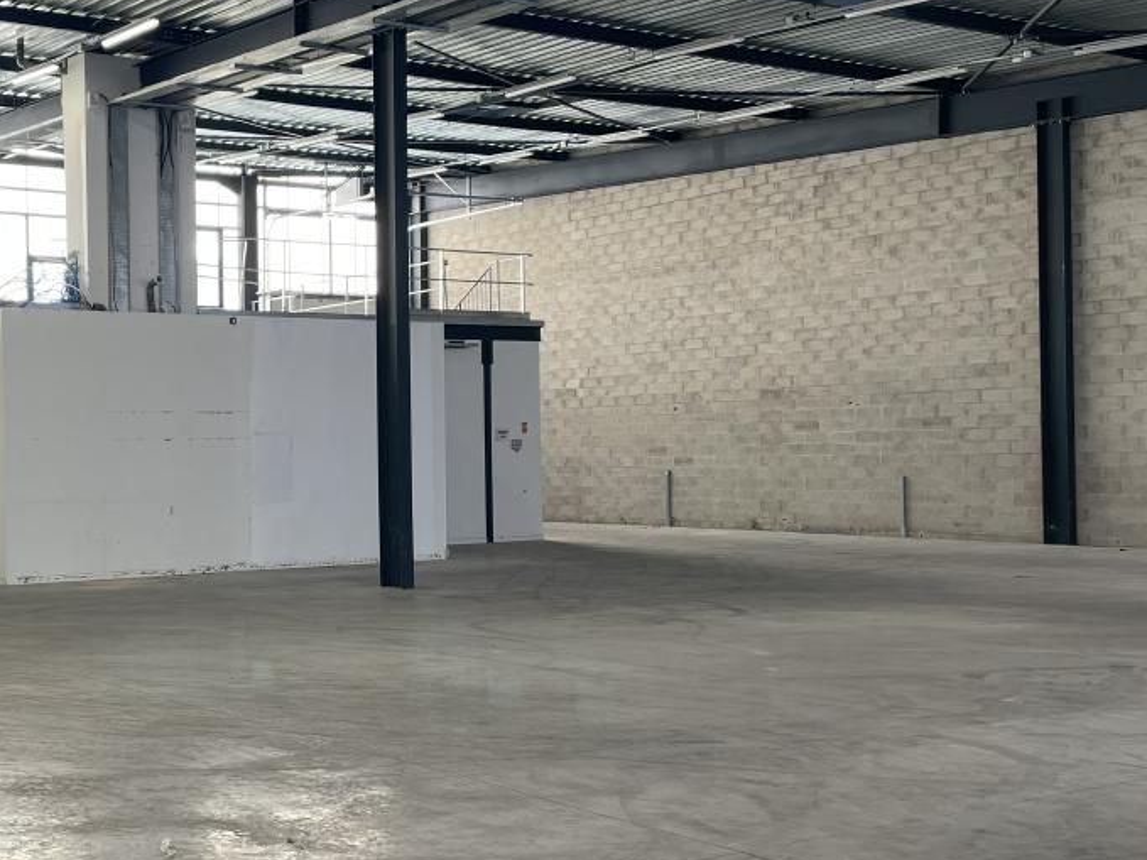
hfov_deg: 37.4
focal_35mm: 49
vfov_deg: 29.7
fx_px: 1623
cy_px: 463
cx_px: 215
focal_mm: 4.2
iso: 32
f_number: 1.6
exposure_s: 1/121
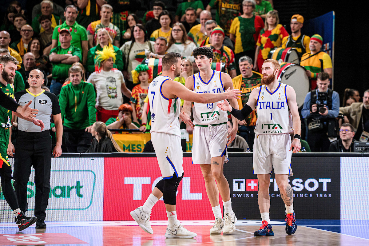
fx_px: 2050
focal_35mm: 200
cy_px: 123
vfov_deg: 6.9
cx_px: 184
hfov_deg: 10.3
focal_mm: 200
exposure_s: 1/1250
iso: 2500
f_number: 3.5
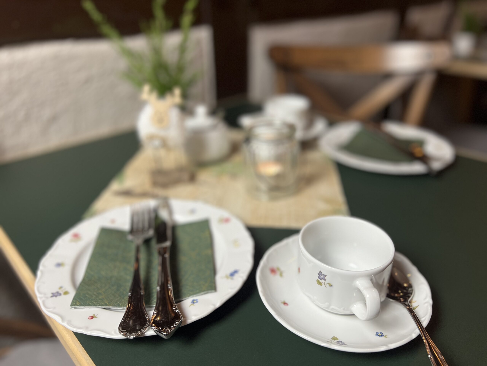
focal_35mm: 26
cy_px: 183
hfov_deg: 67.3
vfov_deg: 53.1
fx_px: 366
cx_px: 244
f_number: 1.5
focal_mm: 5.7
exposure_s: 1/100
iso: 125
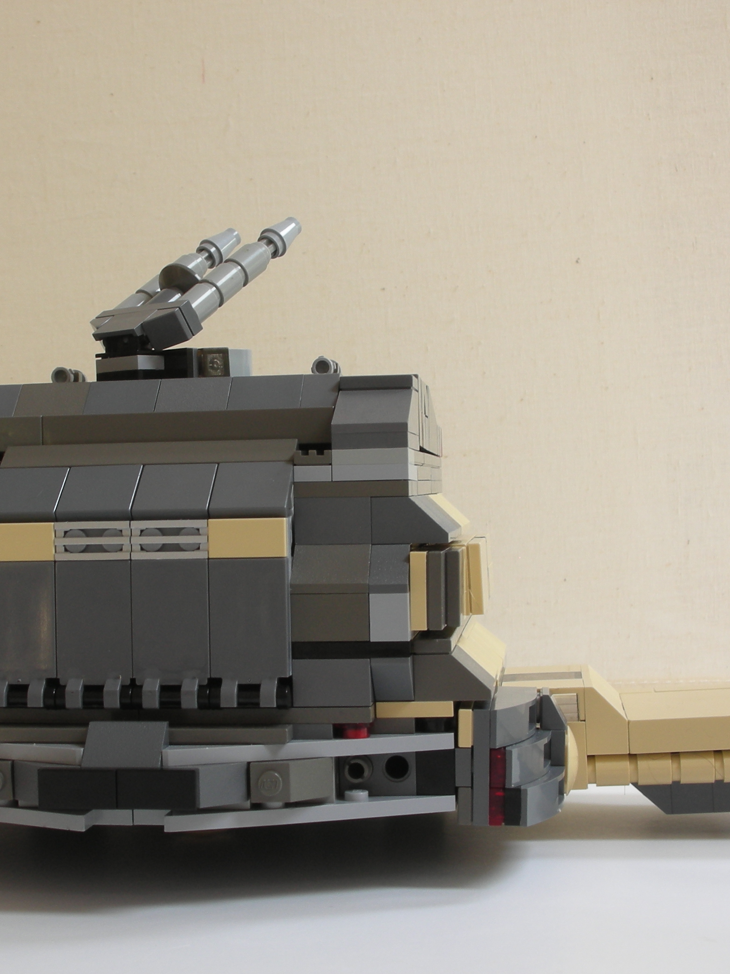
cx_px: 252
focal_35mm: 62
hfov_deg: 23.6
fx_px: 1743
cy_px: 488
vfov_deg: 31.2
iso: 50
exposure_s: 1/6.3
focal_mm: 7.7
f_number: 3.5
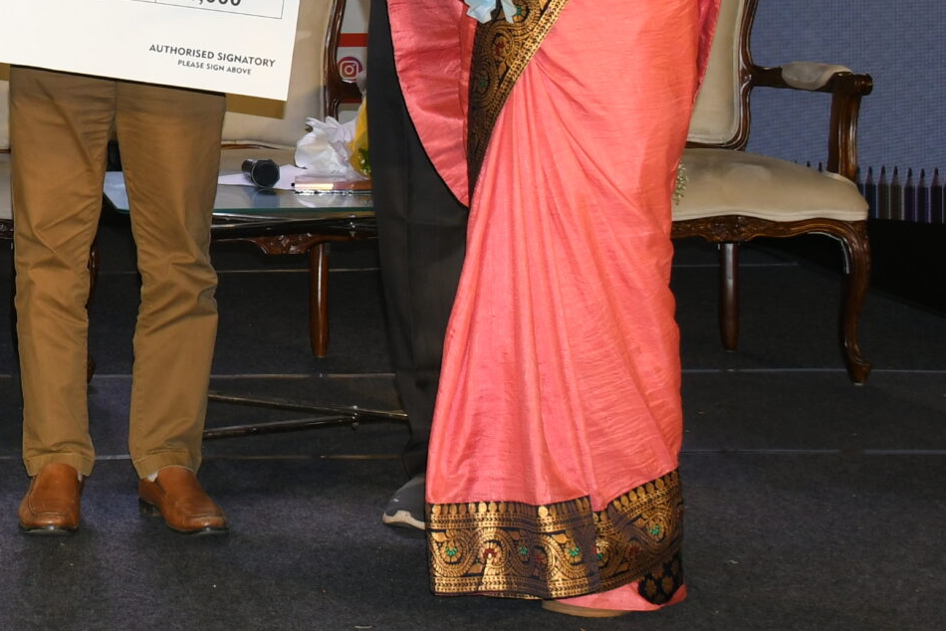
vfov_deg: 13.8
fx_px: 2550
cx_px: -181
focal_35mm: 97
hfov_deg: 19.8
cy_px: -79
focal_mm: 24
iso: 400
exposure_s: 1/125
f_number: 5.6
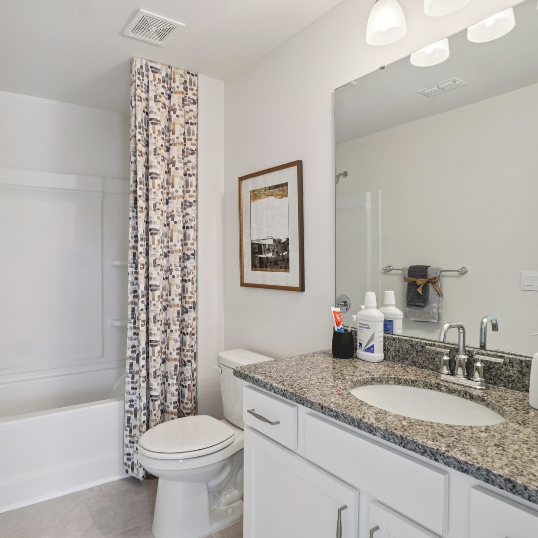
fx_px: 369
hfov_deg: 71.0
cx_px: 203
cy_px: 270
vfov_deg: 72.1
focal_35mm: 21
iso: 400
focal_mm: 10
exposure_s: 1/20
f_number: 8
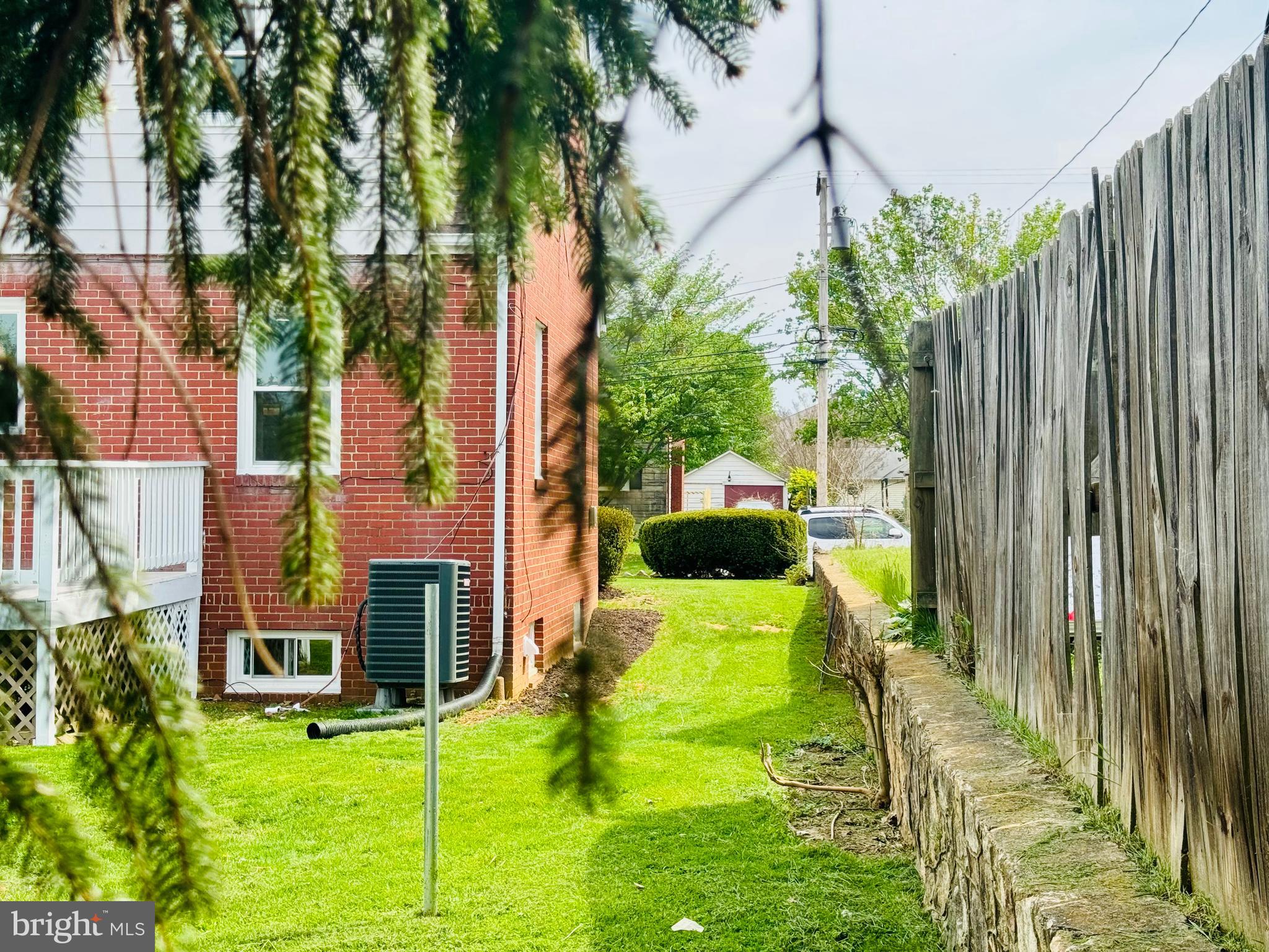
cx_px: 634
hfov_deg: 39.7
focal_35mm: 48
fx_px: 1760
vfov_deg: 30.3
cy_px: 476
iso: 64
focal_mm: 6.76
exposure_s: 1/1312
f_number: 1.78
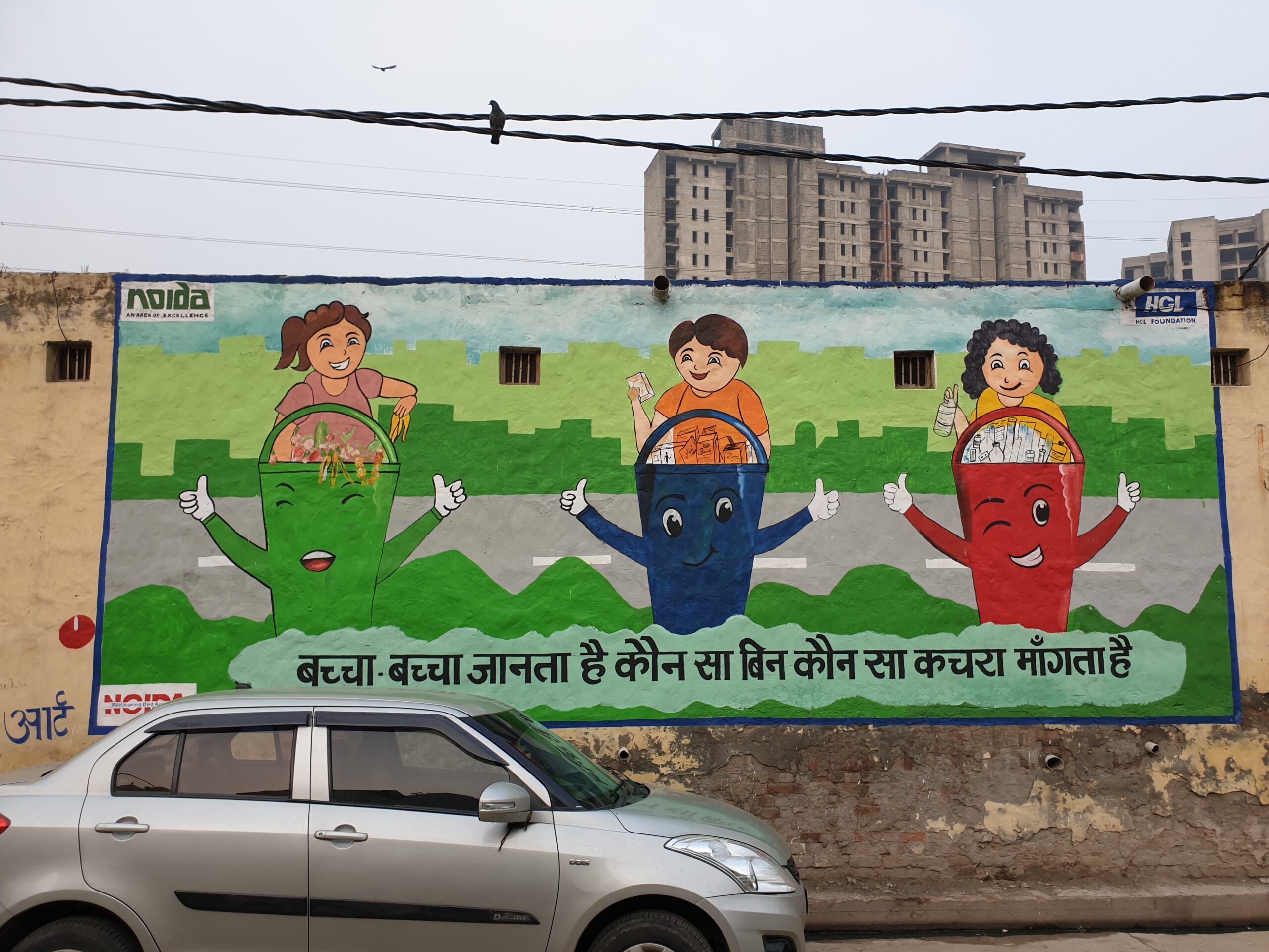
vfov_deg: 53.1
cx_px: 634
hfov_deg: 67.3
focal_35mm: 26
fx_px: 953
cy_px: 476
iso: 50
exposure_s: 1/386
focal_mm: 4.3
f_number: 2.4
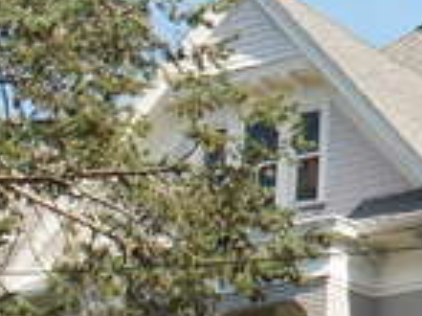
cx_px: 721
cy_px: 198
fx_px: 2448
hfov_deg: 9.4
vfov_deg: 7.4
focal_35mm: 201
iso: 80
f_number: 3.5
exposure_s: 1/400
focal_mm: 6.6
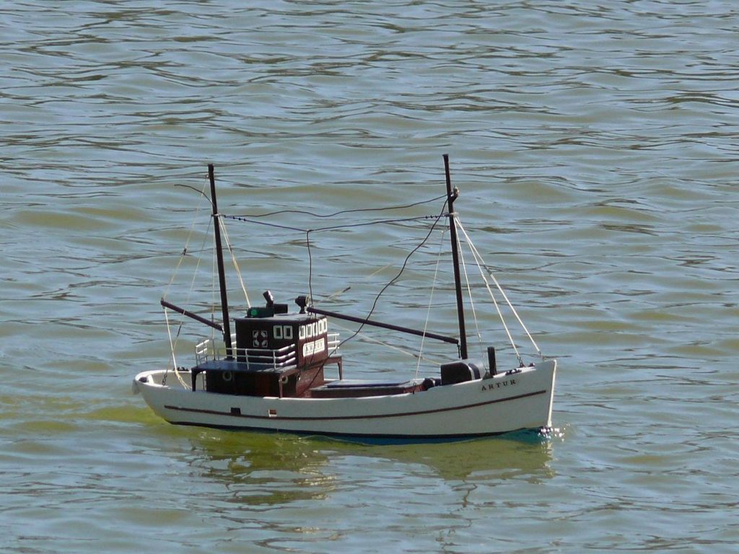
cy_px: 277
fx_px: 8966
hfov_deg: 4.7
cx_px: 370
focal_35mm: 420
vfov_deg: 3.5
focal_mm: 88.8
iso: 100
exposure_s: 1/500
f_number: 5.6
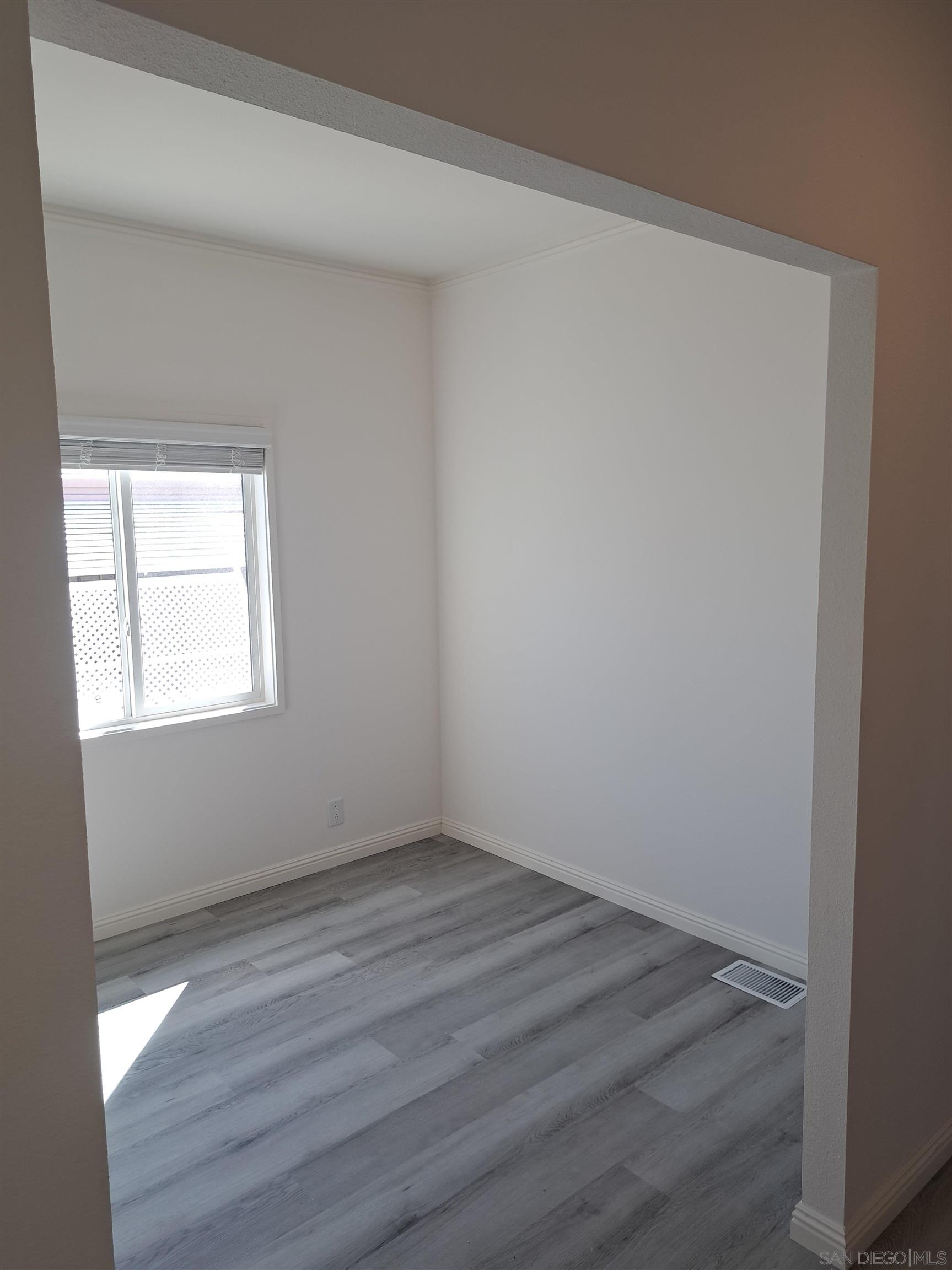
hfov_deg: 56.8
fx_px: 880
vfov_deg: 71.6
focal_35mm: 24
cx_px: 476
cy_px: 635
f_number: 1.8
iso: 50
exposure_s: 1/60
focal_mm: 5.23
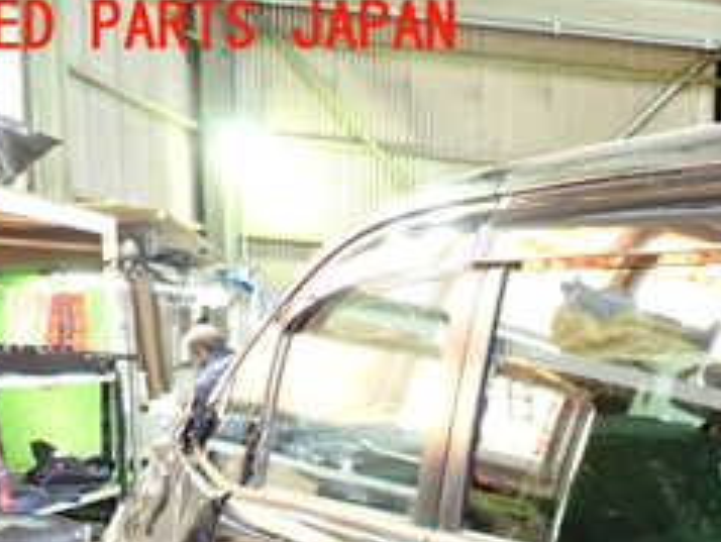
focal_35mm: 63
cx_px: 815
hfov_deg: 27.7
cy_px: 672
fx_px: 1314
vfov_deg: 21.4
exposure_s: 1/30
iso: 640
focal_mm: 4.5
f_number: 2
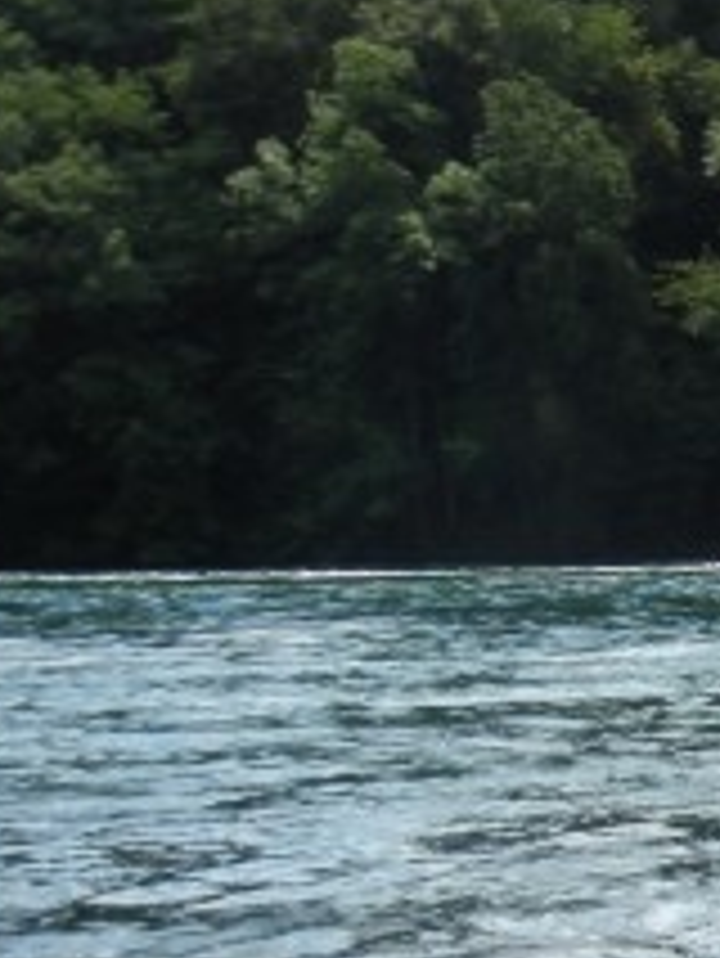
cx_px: 1228
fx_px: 2992
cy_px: 855
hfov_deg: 12.7
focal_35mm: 108
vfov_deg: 17.9
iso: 160
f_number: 7
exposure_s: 1/324
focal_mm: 5.4
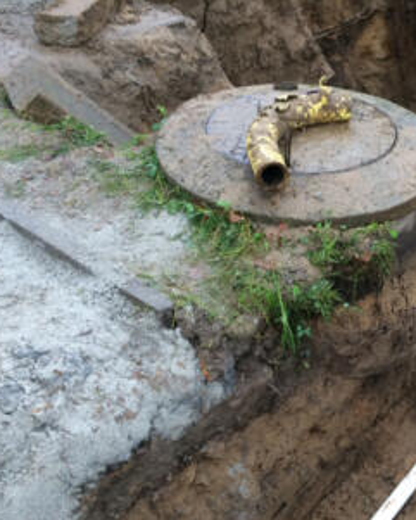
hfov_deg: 30.1
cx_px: 407
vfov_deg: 39.3
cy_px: 322
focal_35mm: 47
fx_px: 723
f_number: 2.2
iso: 40
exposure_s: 1/30
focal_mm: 4.15
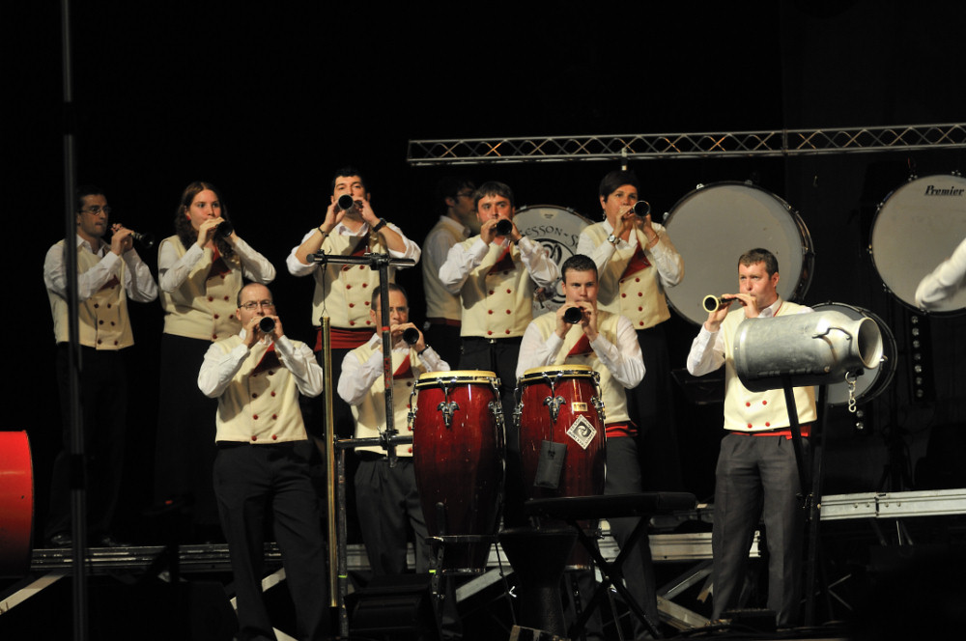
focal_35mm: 147
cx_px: 483
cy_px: 320
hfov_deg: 14.0
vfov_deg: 9.3
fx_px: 3939
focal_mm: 98
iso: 640
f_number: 4.5
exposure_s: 1/60
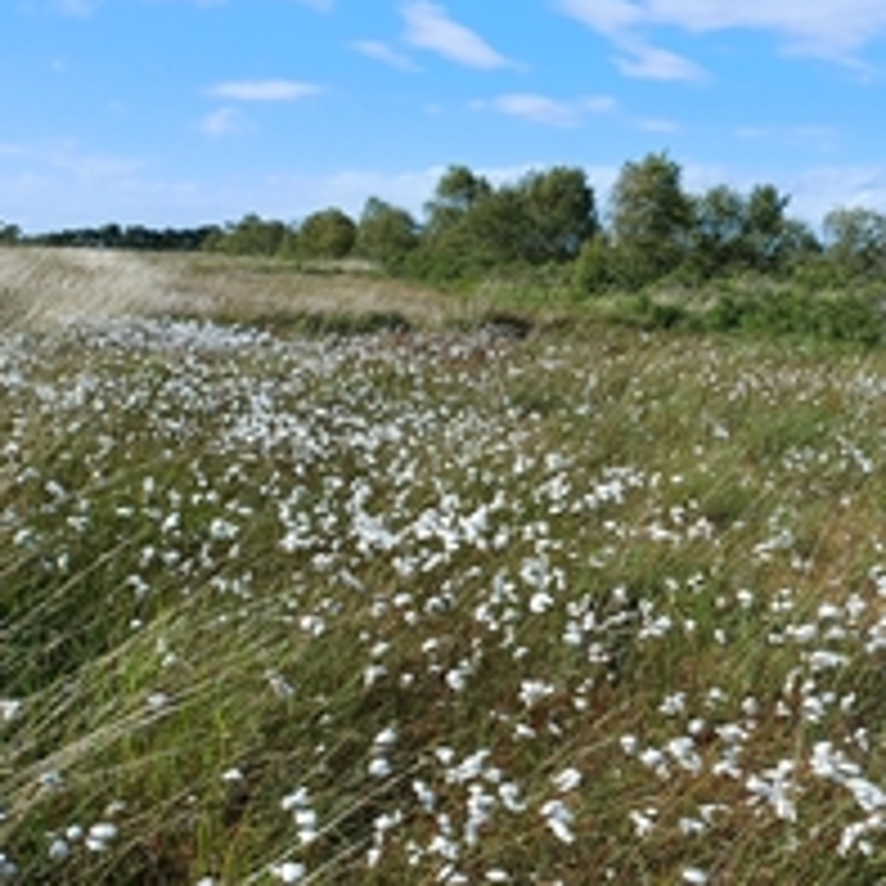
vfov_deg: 42.8
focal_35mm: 39
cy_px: 477
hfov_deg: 40.7
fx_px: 1129
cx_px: 735
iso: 50
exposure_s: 1/1178
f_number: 1.8
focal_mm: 4.65
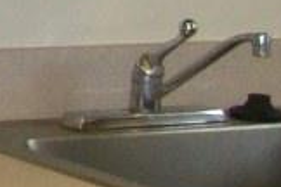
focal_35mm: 295
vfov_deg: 4.6
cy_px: -185
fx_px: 2302
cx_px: -487
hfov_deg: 6.5
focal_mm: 6
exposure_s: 1/64
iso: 200
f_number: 2.7
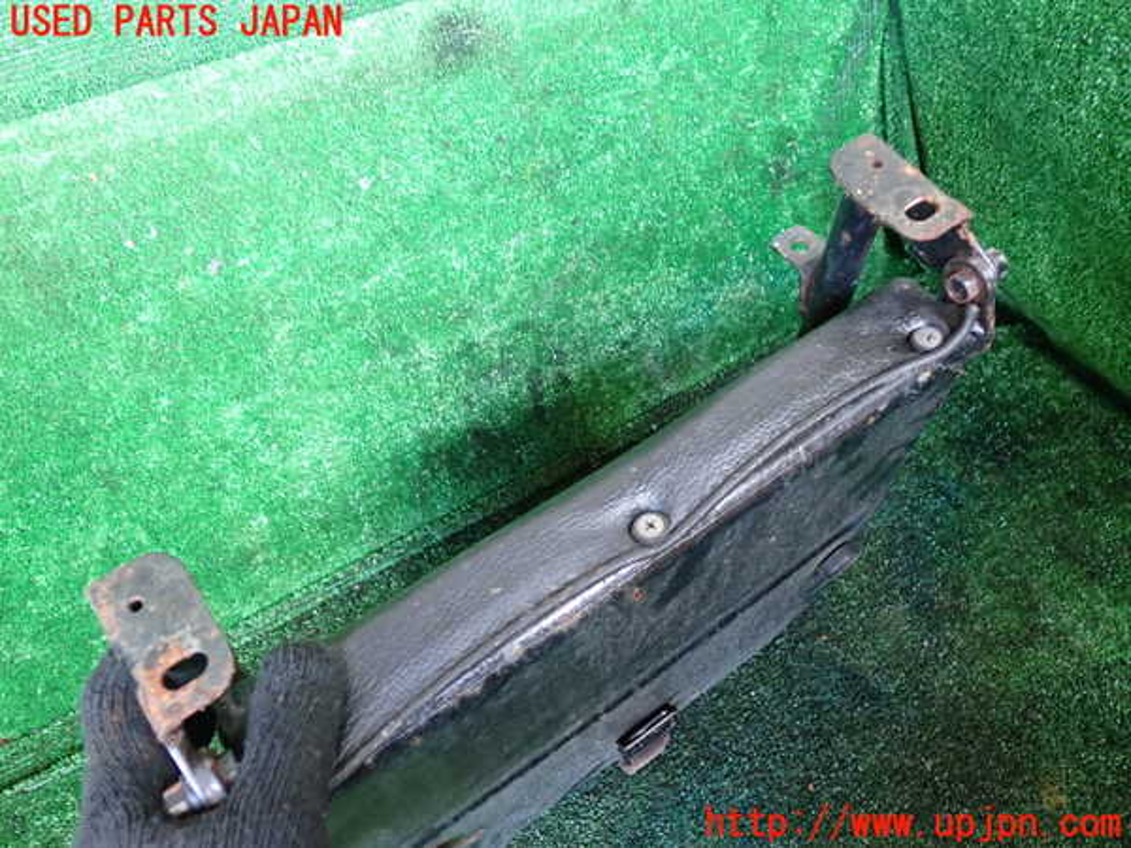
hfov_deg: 60.0
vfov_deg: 46.8
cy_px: 424
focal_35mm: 30
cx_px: 566
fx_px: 980
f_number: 2.3
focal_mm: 5.4
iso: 400
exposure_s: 1/30
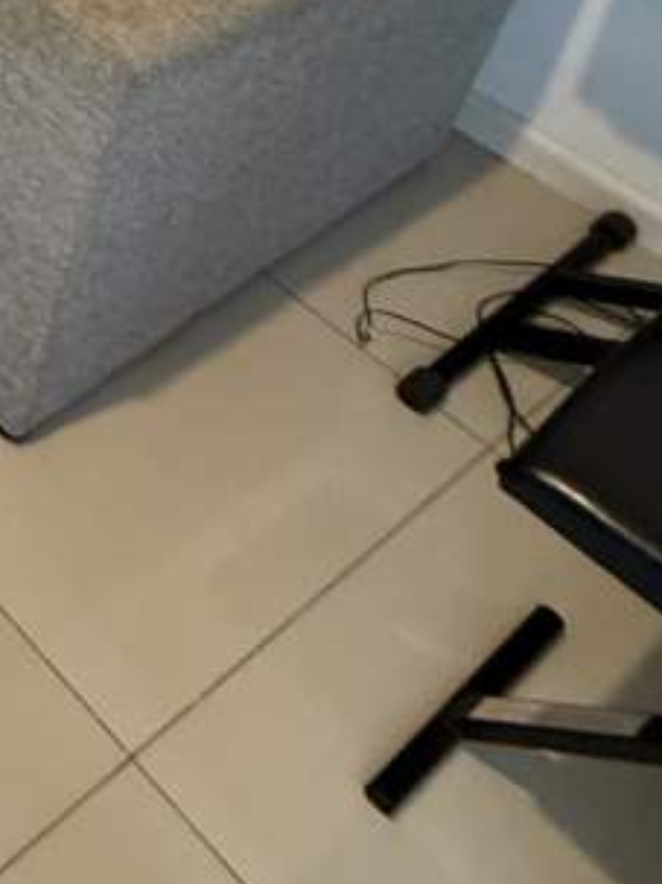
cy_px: -321
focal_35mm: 56
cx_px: -620
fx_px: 1429
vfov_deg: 27.5
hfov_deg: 18.4
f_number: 2.2
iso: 320
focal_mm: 2.22
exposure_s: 1/50
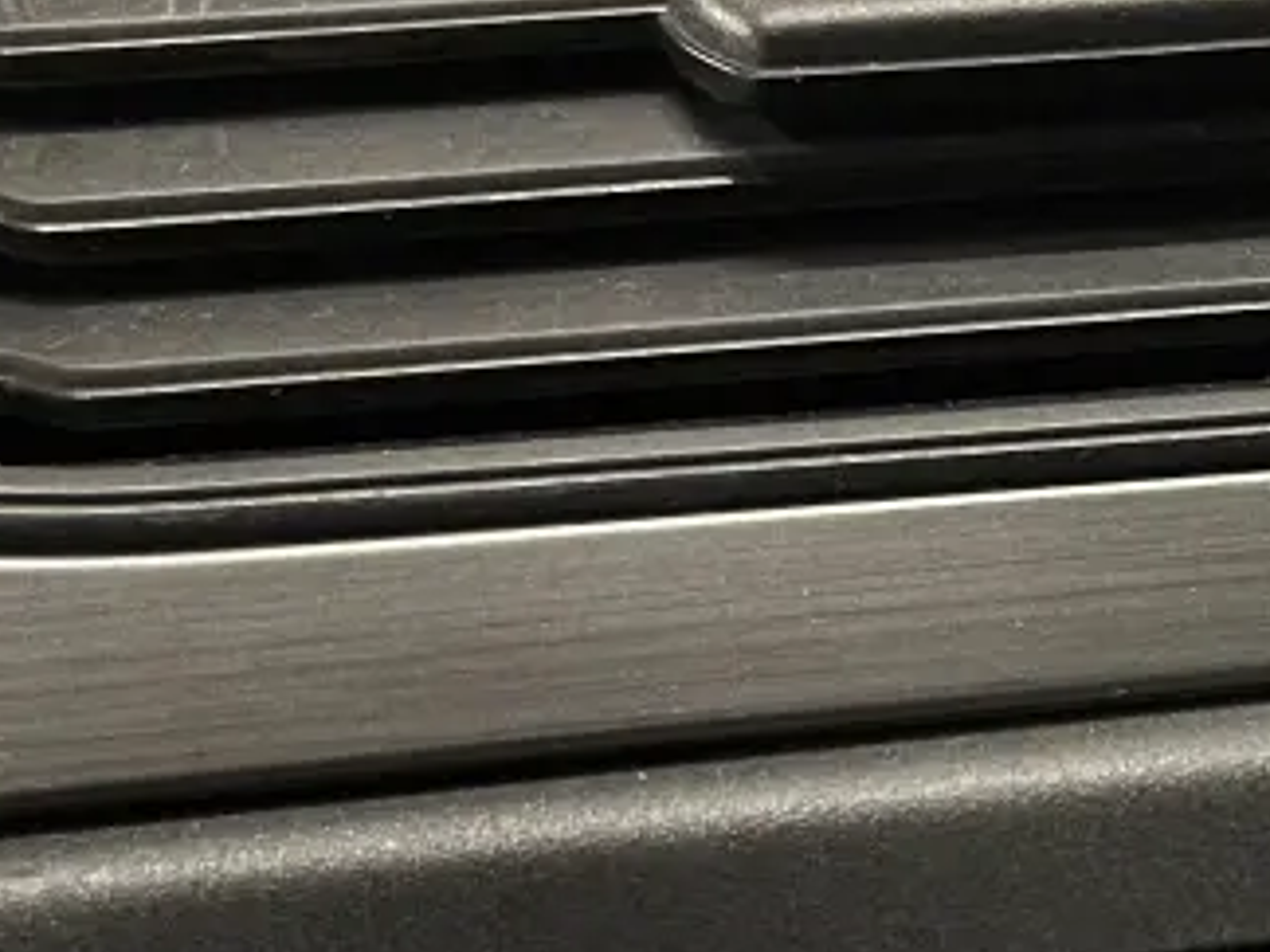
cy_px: 917
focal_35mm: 111
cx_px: 1932
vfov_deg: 13.2
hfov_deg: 16.1
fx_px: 4072
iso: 250
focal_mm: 5.1
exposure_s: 1/50
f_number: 1.6
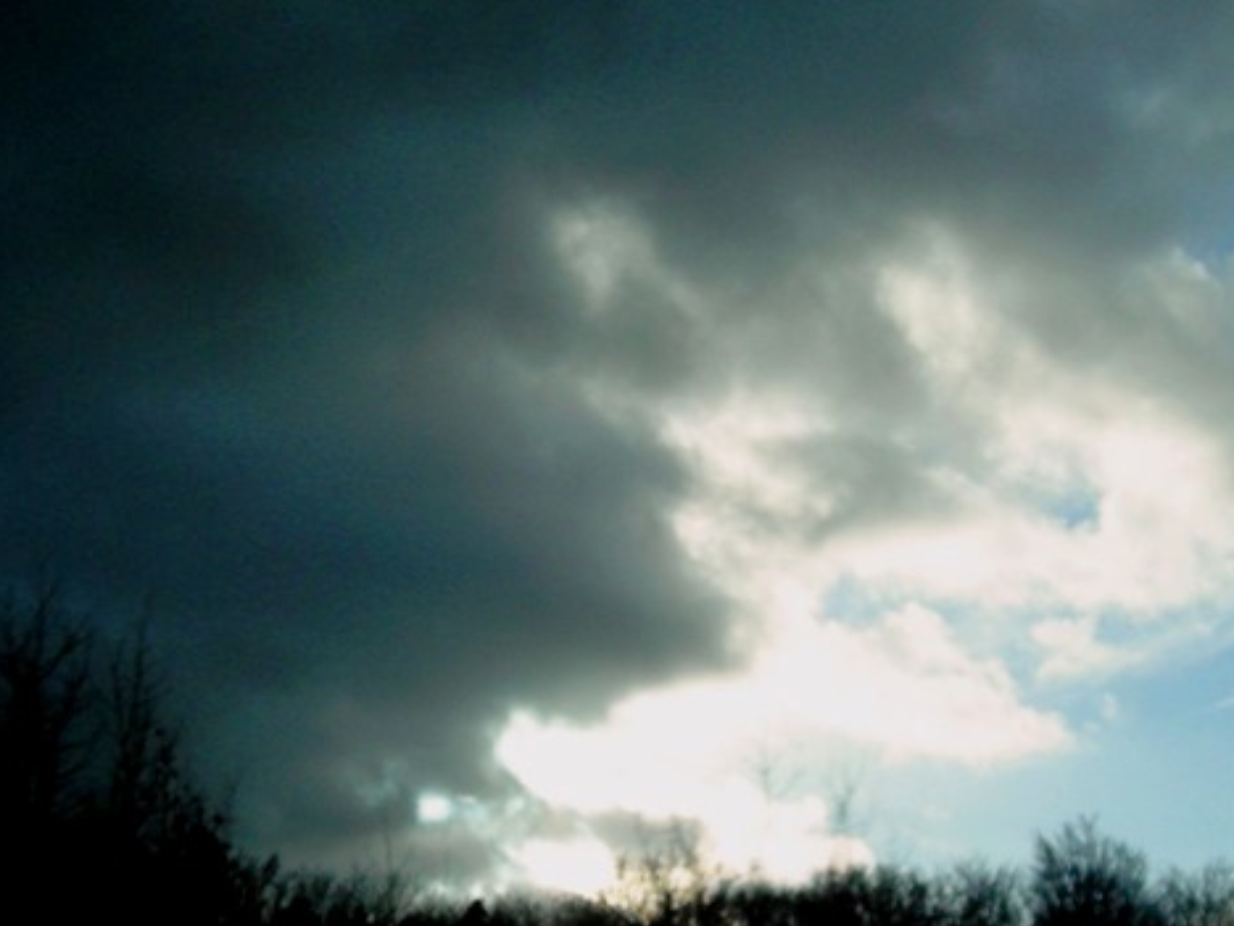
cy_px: 773
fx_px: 2317
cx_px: 704
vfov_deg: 22.2
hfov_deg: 29.8
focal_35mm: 65
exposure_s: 1/350
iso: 50
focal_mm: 6.3
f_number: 6.4
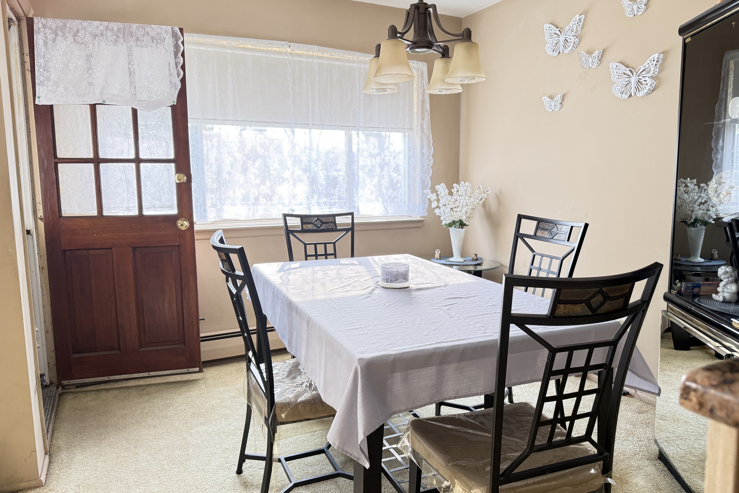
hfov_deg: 71.5
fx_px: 513
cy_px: 243
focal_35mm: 25
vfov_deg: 51.3
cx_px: 369
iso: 200
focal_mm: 6.76
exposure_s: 1/75
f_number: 1.78
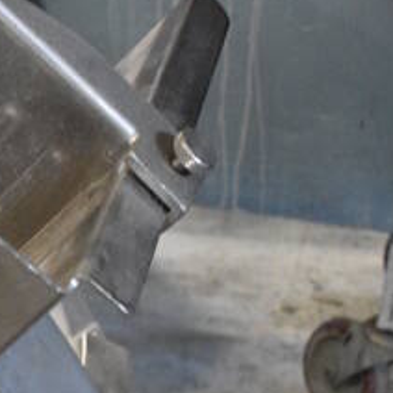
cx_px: -145
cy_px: 477
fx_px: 1272
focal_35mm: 99
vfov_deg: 16.8
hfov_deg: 16.4
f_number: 3.5
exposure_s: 1/125
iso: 2800
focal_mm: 18
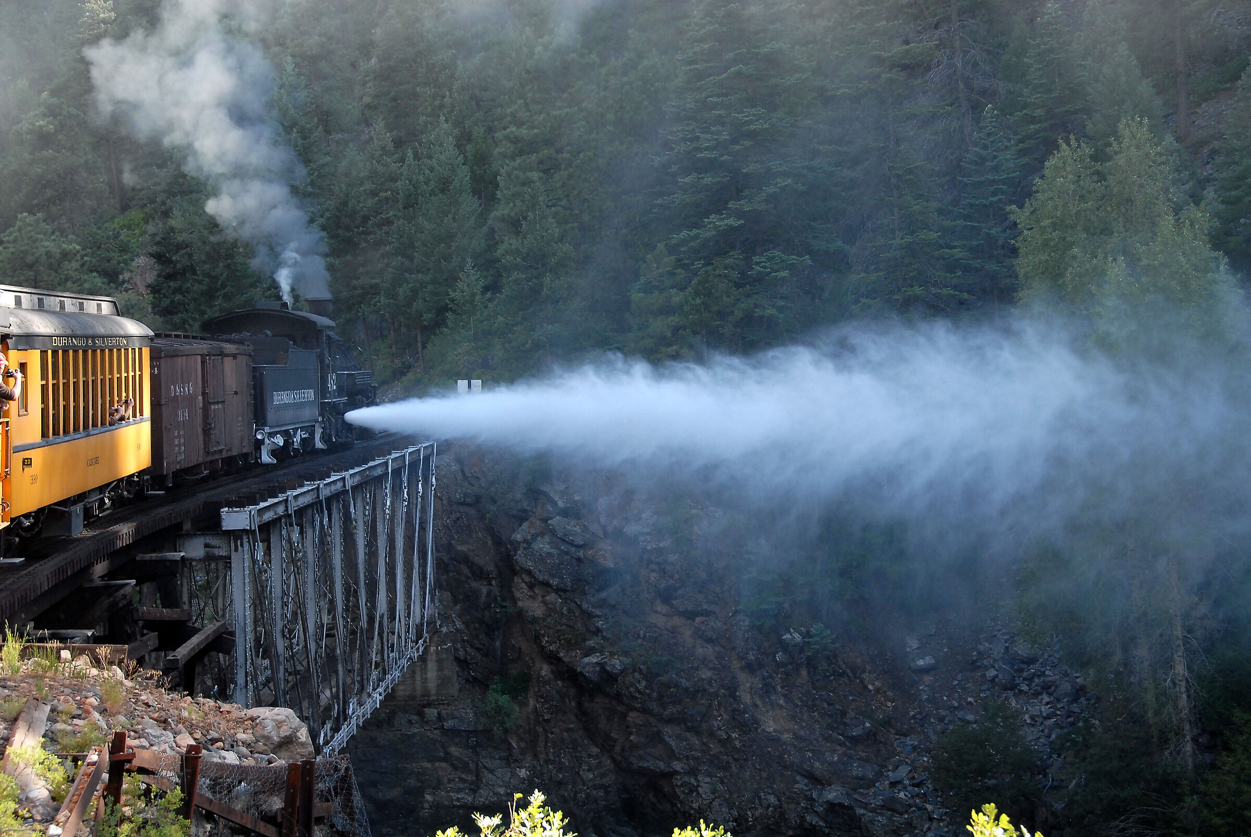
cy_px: 418
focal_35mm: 72
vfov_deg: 19.0
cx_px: 626
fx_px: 2505
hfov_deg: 28.0
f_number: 6.3
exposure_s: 1/160
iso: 400
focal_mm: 48
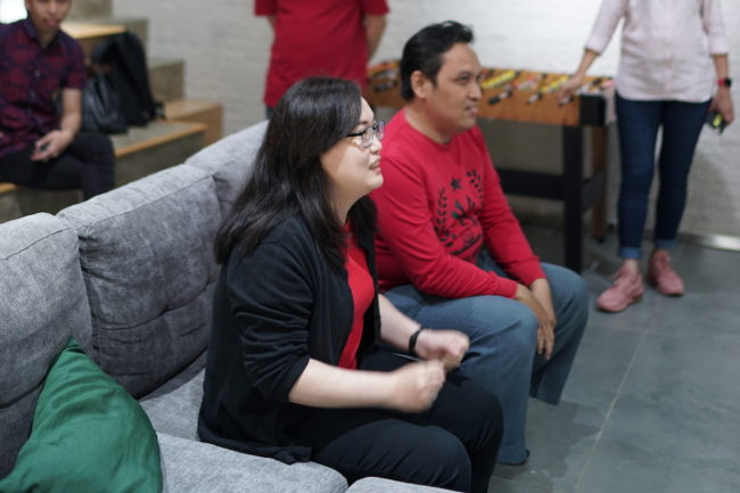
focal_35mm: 35
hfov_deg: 54.4
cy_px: 246
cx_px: 370
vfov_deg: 37.8
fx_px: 719
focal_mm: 35
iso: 200
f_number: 1.4
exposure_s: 1/30
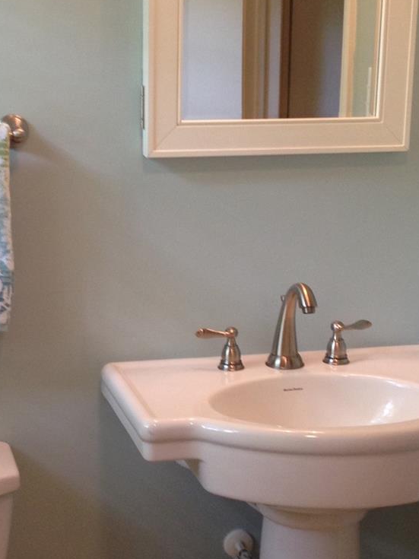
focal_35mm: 69
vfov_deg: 28.2
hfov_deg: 21.1
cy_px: 294
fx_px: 1114
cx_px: 100
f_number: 2.4
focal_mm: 4.12
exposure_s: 1/20
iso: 100
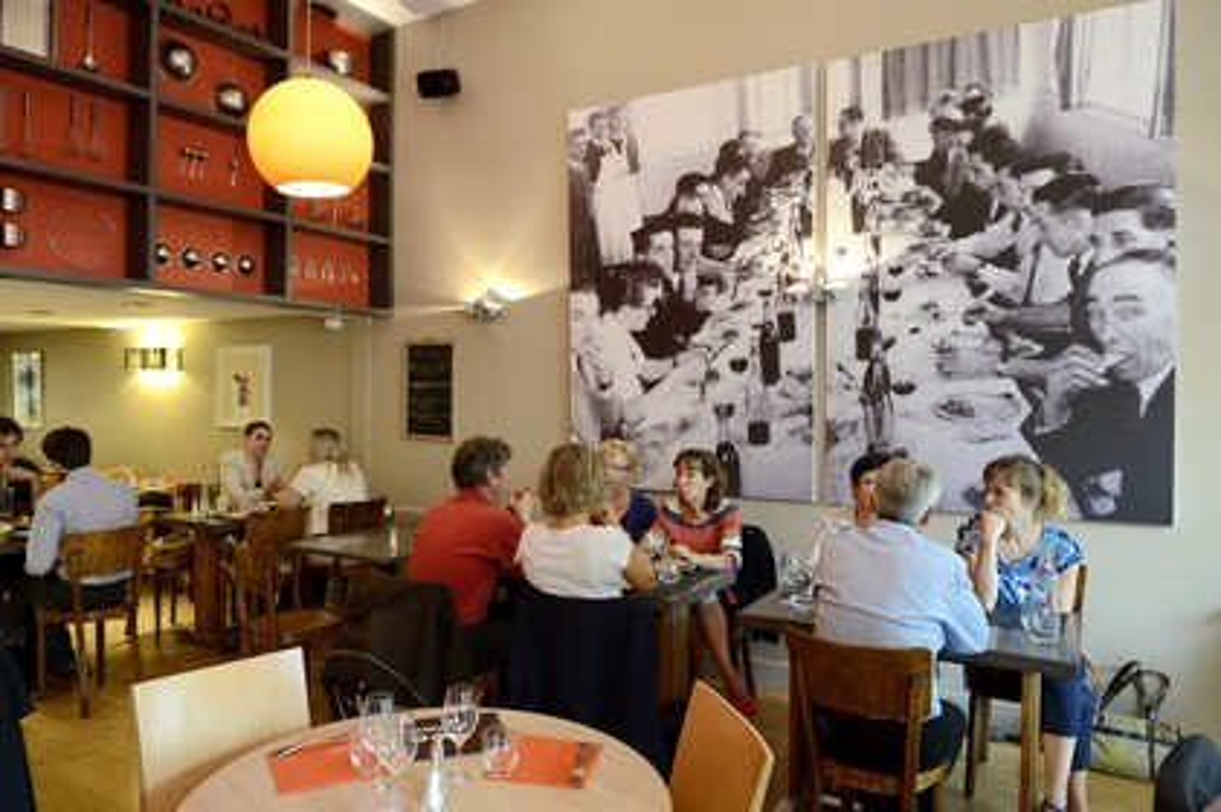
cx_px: 610
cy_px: 406
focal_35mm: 24
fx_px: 813
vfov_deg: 53.1
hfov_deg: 73.8
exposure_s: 1/20
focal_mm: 24
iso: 800
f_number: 4.5
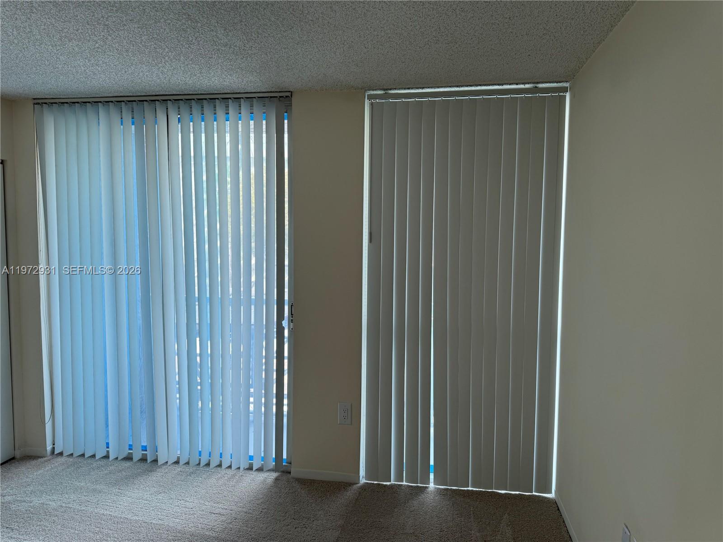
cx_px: 362
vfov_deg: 56.8
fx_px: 501
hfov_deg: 71.6
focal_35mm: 24
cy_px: 271
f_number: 1.78
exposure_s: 1/224
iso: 64
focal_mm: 6.76
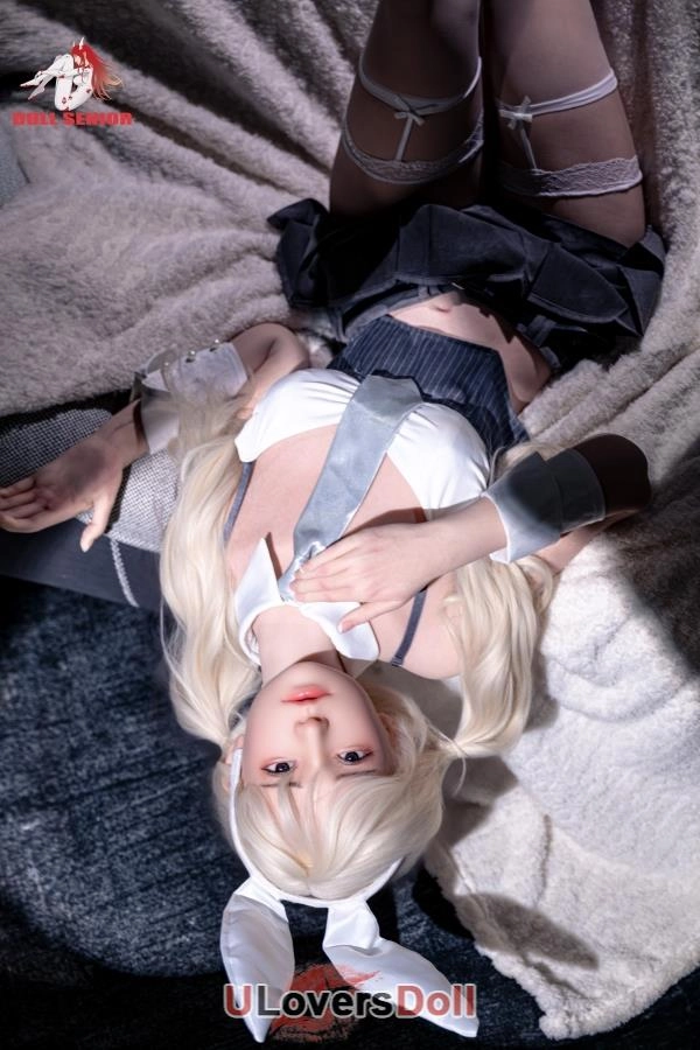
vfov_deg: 31.0
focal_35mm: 65
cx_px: 350
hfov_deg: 20.9
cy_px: 525
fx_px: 1896
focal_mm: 65
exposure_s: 1/125
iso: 800
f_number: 2.8
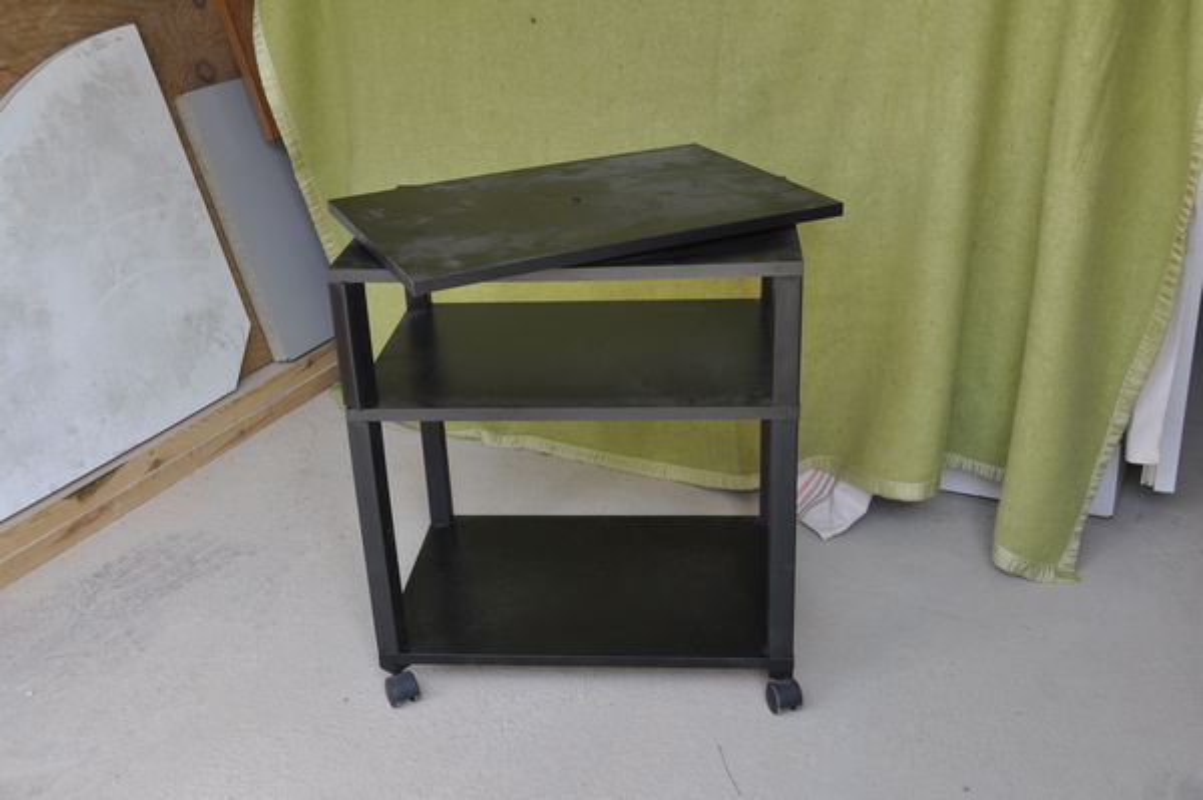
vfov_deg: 34.2
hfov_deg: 49.6
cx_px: 602
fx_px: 1302
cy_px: 400
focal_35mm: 39
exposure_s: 1/125
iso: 250
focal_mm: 26
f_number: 5.6
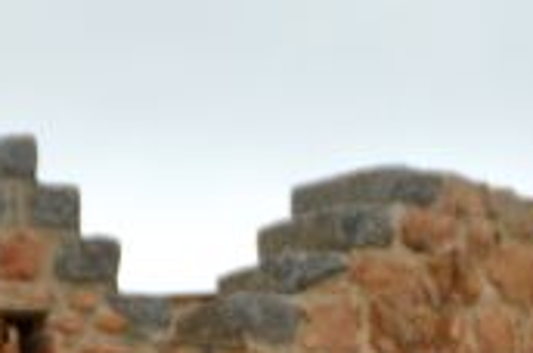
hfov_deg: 2.2
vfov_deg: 1.5
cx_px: 232
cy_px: 802
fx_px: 13847
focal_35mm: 937
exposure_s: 1/80
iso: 320
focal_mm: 105
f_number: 5.3
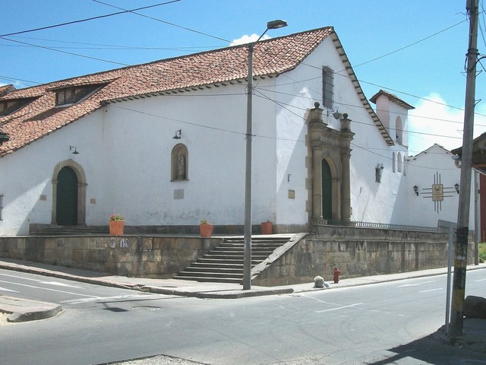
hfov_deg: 46.8
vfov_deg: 36.0
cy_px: 182
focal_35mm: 40
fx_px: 562
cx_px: 243
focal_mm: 7.1
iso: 80
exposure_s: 1/500
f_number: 6.3
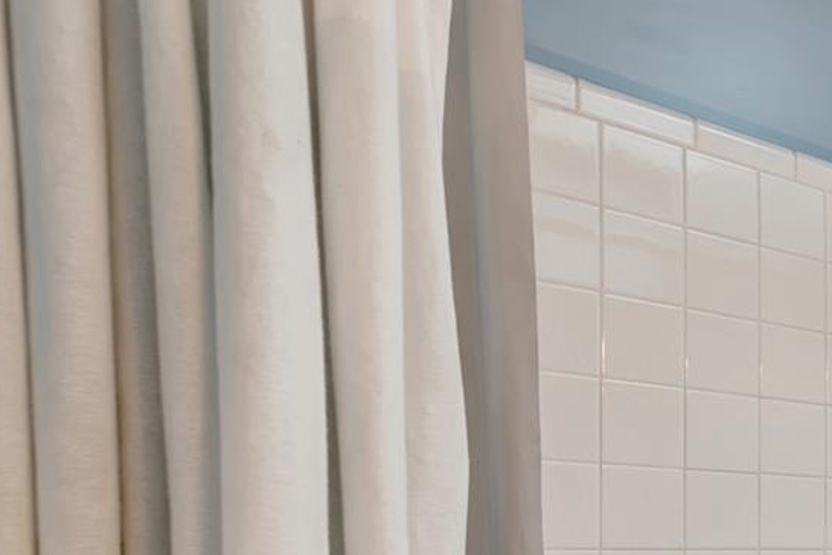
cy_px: 546
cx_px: 1126
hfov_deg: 32.7
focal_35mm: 41
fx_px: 947
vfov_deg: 30.5
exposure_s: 1/1.67
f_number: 9
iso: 250
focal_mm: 14
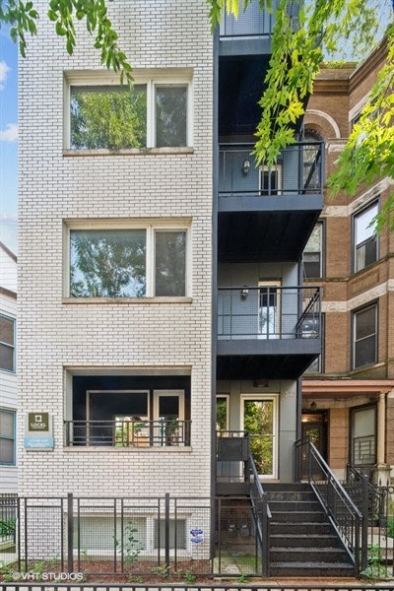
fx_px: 279
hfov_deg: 70.4
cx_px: 197
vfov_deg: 93.3
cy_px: 296
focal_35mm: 17
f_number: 18
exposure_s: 1/20
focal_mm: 17
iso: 500
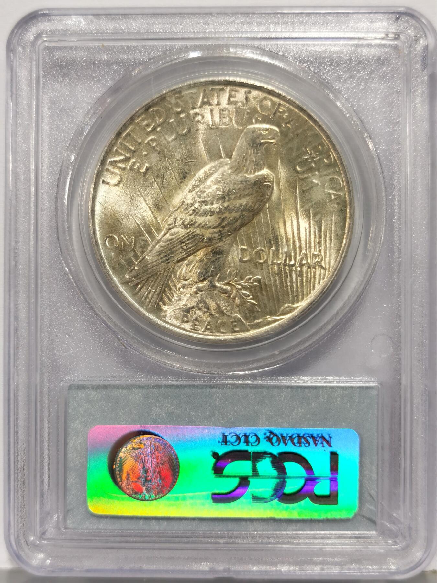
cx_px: 218
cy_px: 292
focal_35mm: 54
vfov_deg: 35.5
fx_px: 909
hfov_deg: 27.0
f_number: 16
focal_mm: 5.56
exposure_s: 1/100
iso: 80
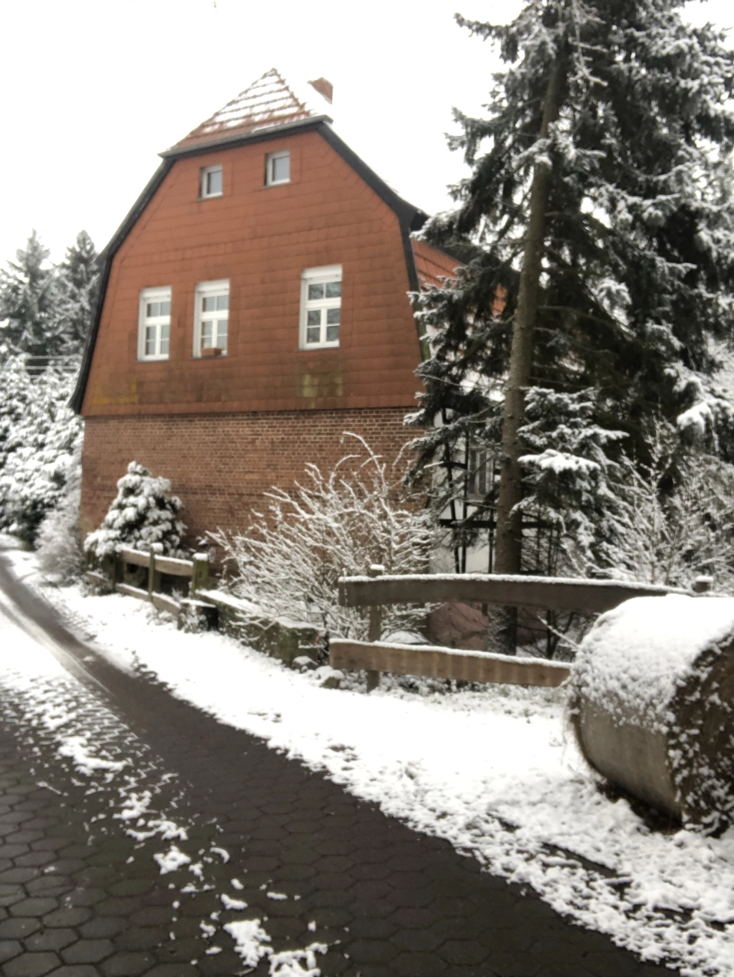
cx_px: 367
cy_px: 488
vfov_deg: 56.8
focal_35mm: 32
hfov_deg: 44.2
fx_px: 904
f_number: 2.2
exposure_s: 1/60
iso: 125
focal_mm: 2.87
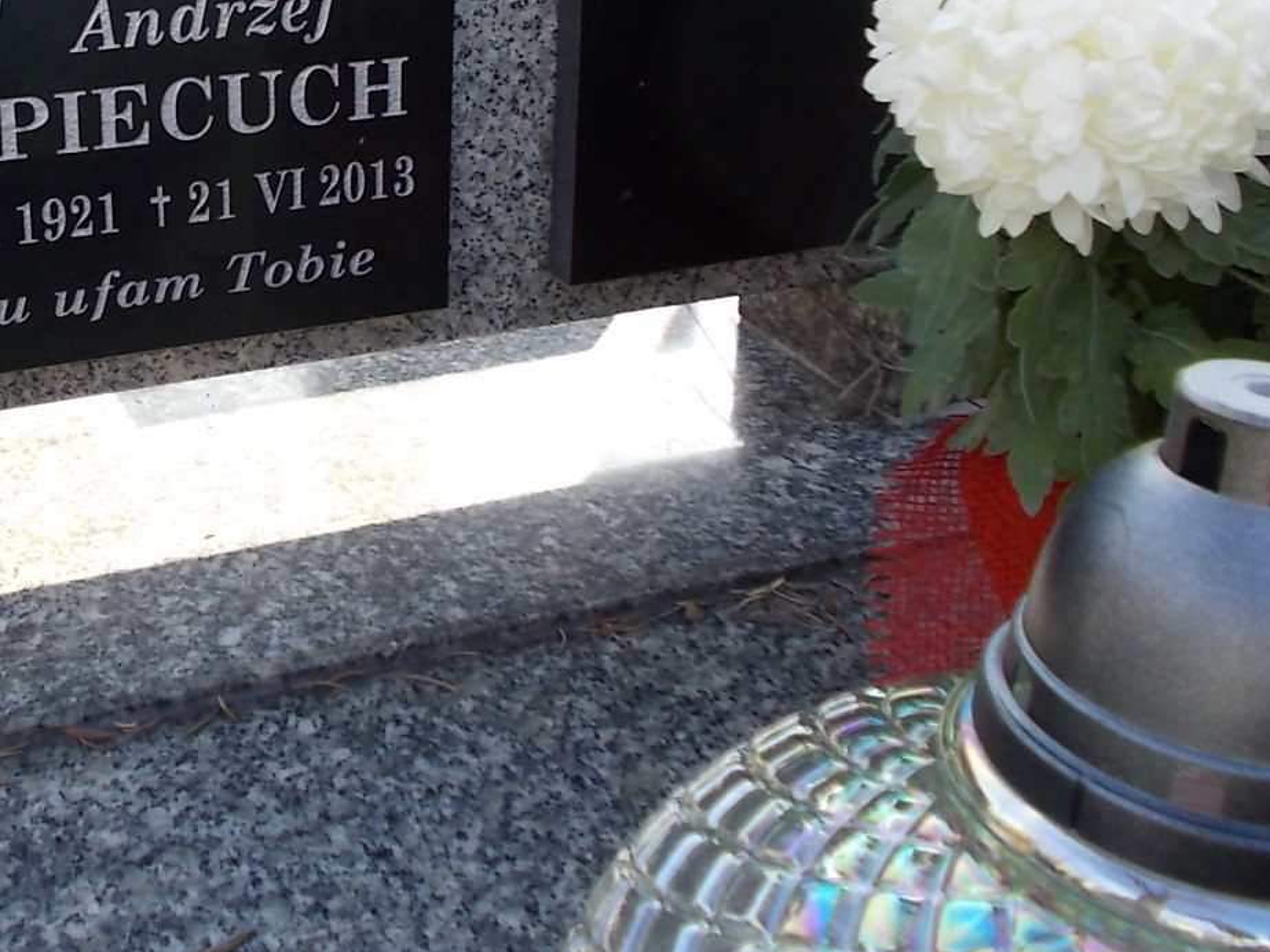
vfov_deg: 27.3
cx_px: 198
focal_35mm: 52
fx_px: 1908
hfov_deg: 35.3
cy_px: 140
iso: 80
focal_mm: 5.3
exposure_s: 1/125
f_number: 3.4
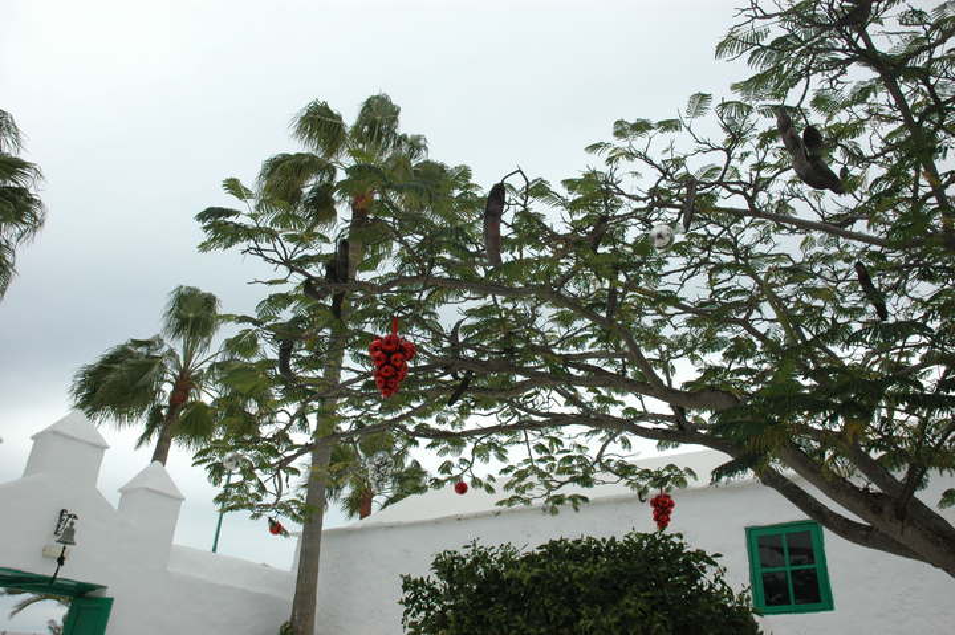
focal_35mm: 27
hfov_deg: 67.4
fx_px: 716
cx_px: 478
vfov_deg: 47.9
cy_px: 318
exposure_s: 1/400
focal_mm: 18
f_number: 10
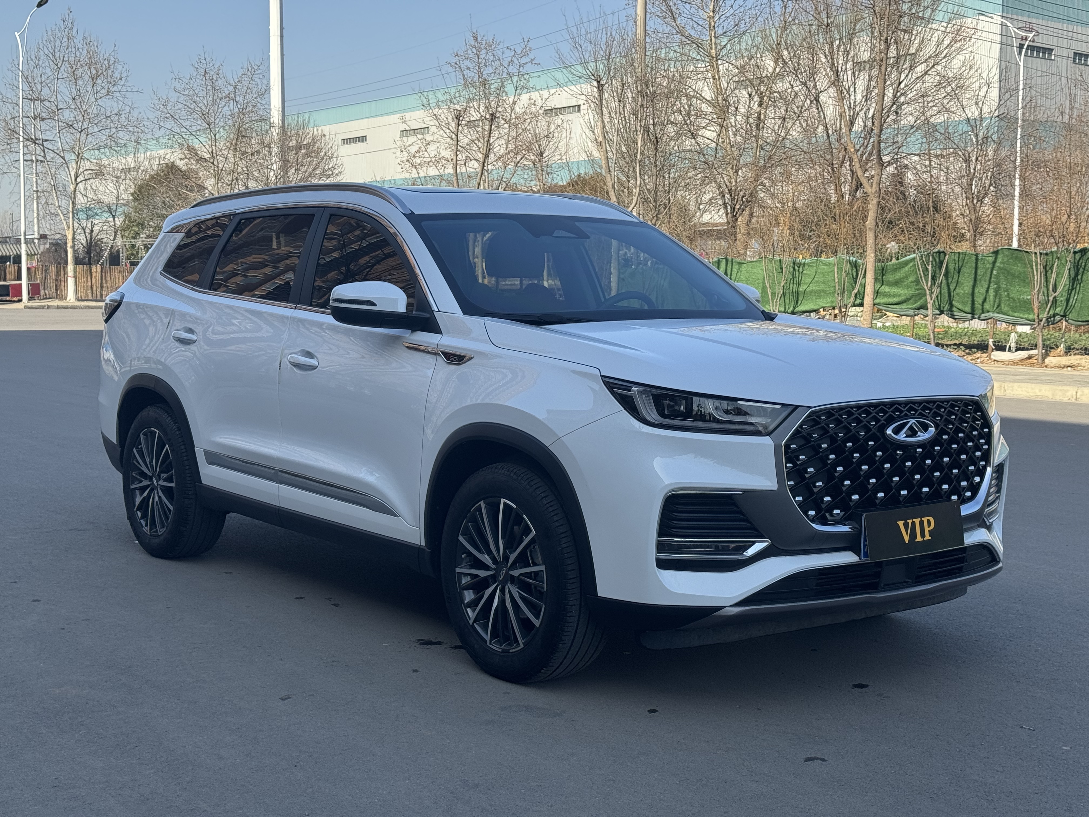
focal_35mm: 48
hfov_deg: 39.7
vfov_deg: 30.3
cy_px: 408
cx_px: 544
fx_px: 1510
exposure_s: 1/2513
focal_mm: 6.76
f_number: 1.78
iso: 64
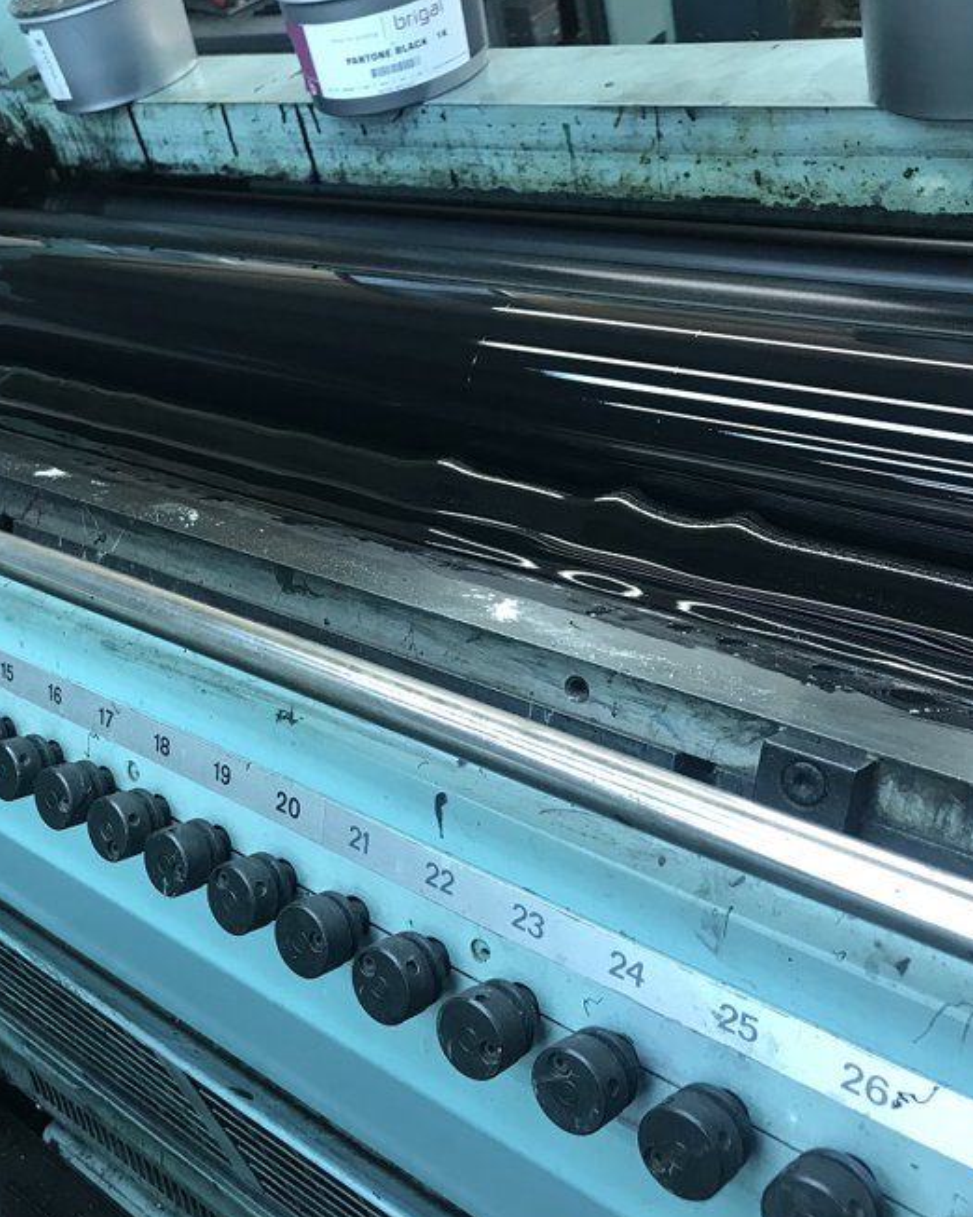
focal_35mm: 37
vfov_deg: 49.1
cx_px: 330
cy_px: 608
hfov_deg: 39.7
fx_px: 1332
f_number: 1.8
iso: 32
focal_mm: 3.99
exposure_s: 1/25
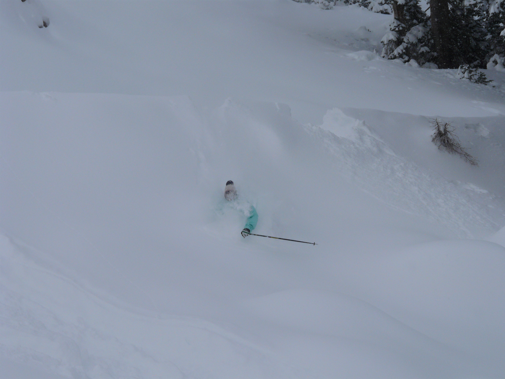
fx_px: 1882
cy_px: 190
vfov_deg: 11.5
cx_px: 252
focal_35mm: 129
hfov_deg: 15.3
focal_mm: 21.1
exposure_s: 1/1000
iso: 100
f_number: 4.5
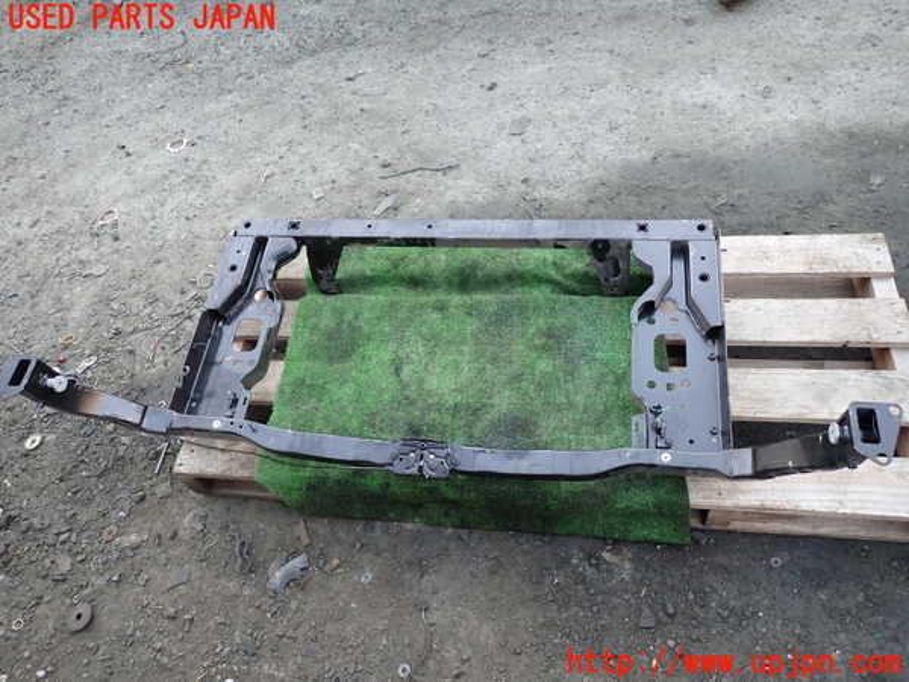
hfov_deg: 69.4
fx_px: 656
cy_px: 341
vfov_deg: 54.9
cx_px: 454
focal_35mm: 25
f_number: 2
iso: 200
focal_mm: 4.5
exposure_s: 1/60
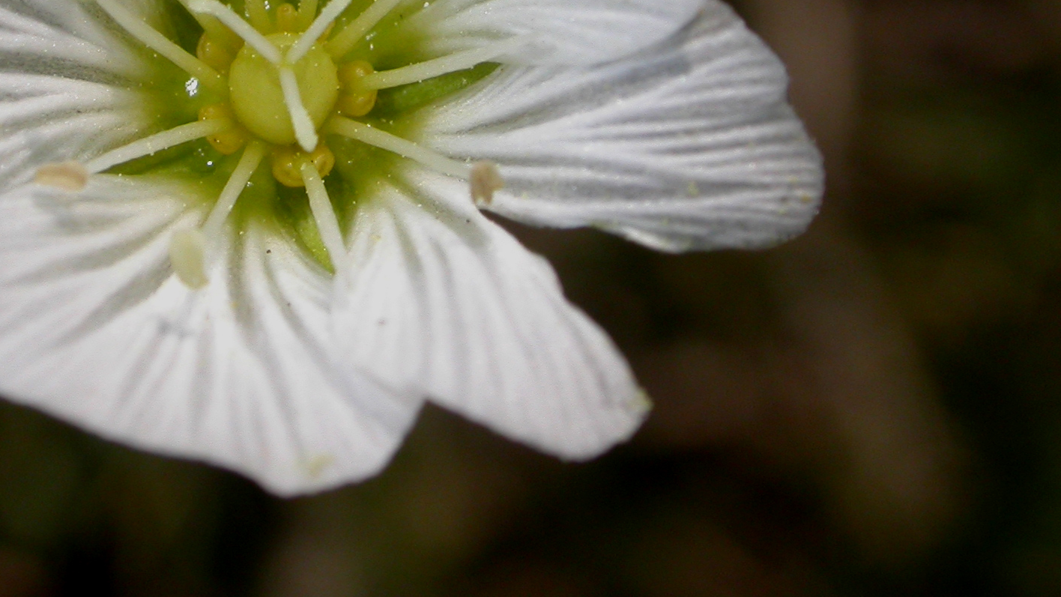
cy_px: 59
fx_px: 4868
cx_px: 307
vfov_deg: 7.0
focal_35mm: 173
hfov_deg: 12.4
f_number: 8
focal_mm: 20.6
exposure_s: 1/743
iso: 100
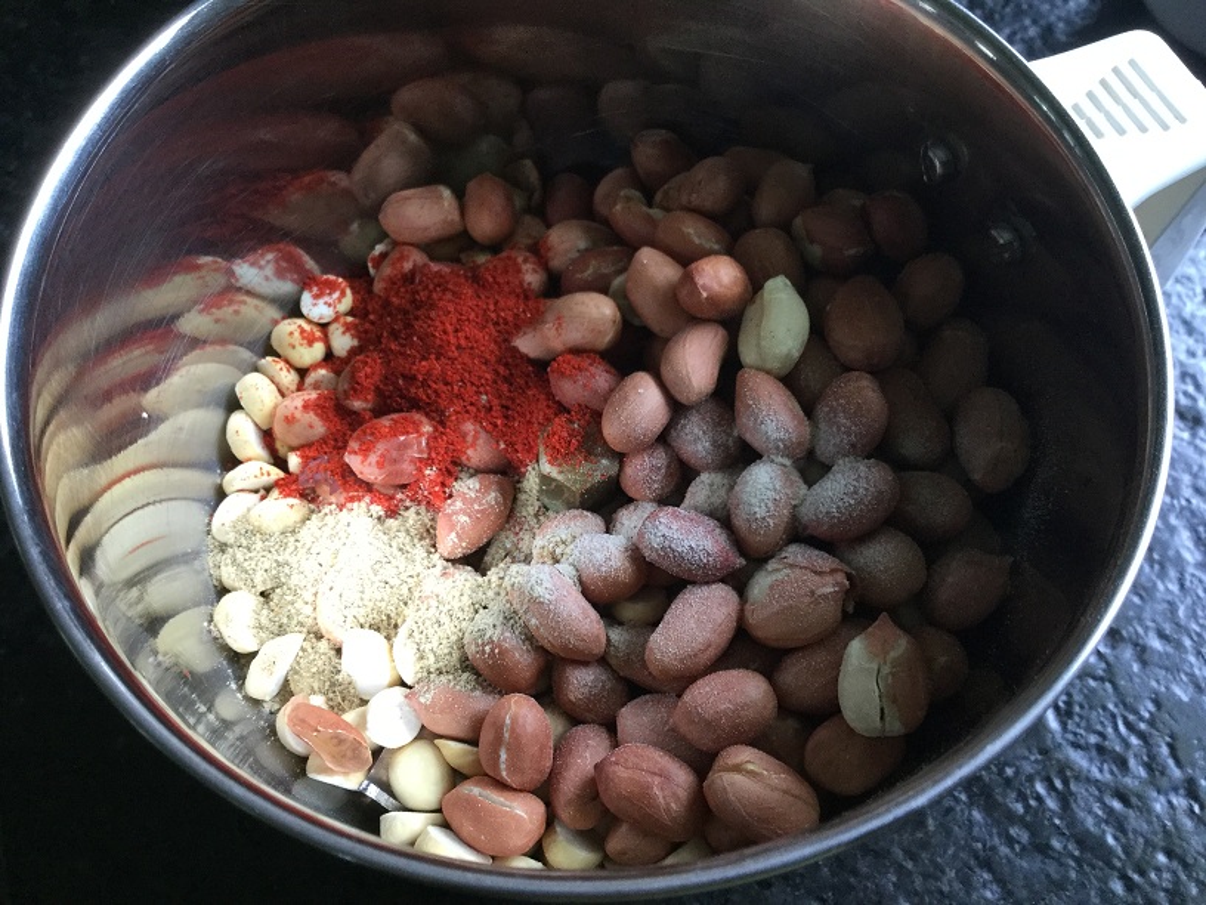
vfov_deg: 45.4
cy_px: 452
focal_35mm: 31
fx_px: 1080
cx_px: 603
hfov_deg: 58.4
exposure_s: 1/30
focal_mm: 3.3
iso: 50
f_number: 2.4
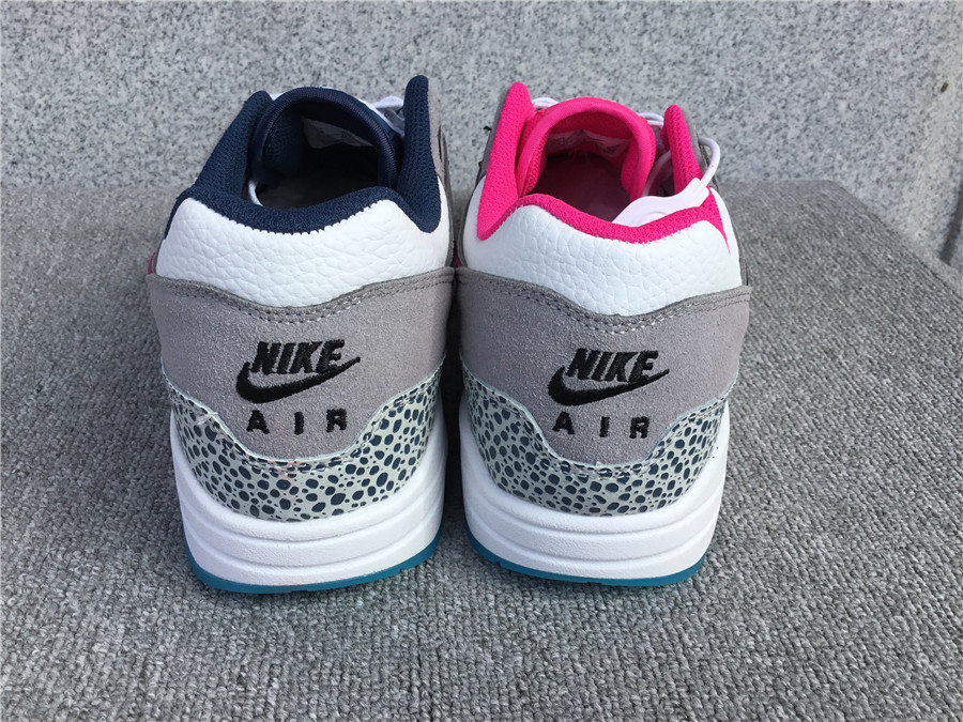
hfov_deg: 58.4
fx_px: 862
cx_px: 482
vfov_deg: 45.4
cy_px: 361
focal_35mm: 31
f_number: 2.4
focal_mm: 3.3
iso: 25
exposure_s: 1/604
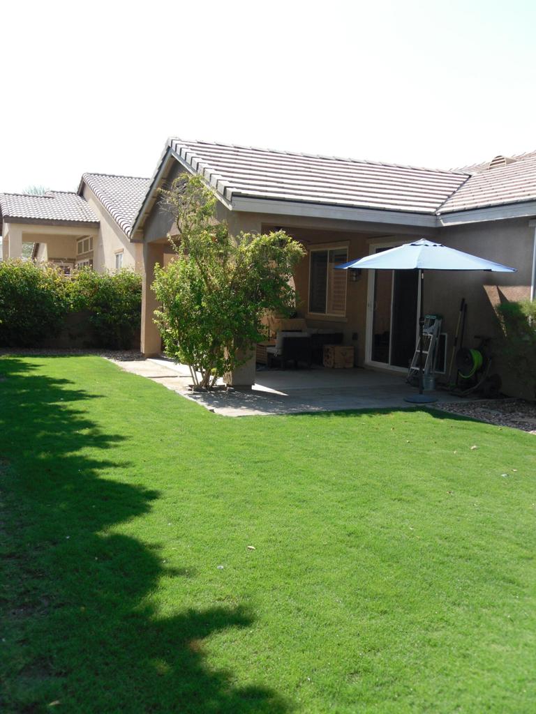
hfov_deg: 40.7
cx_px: 268
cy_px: 357
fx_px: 723
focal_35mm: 35
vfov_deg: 52.6
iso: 80
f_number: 8.2
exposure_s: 1/90
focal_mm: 6.3
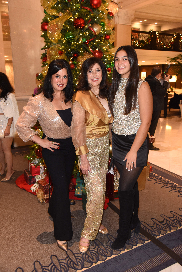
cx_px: 91
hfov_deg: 41.1
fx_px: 242
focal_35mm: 32
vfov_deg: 58.7
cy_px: 136
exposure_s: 1/30
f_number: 5.6
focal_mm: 32
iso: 2000
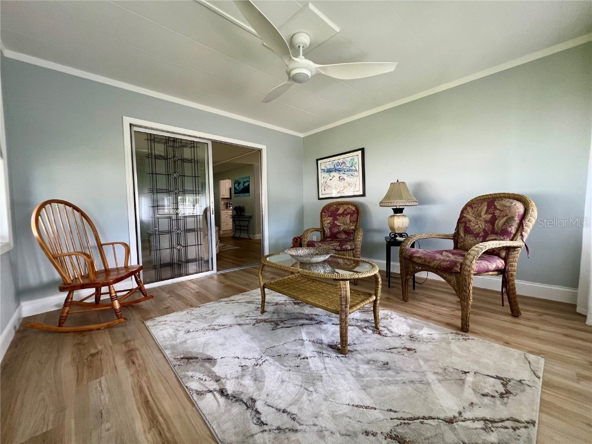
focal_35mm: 13
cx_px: 296
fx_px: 222
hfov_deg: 106.2
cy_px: 222
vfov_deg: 89.9
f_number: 1.8
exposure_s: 1/99
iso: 100
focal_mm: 1.57
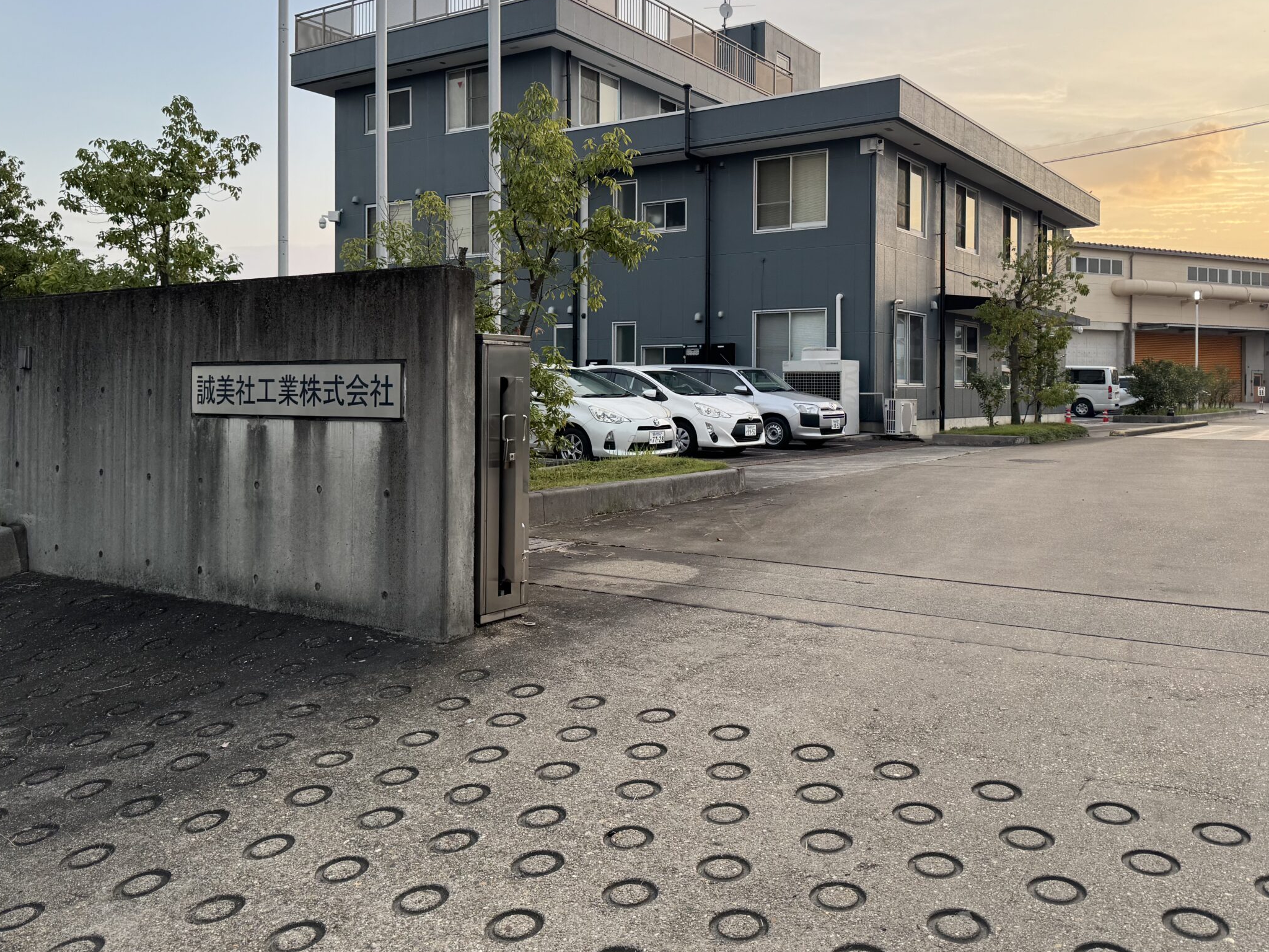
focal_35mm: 30
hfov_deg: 59.9
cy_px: 379
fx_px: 1100
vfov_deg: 46.5
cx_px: 677
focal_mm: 6.76
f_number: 1.78
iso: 80
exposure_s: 1/553
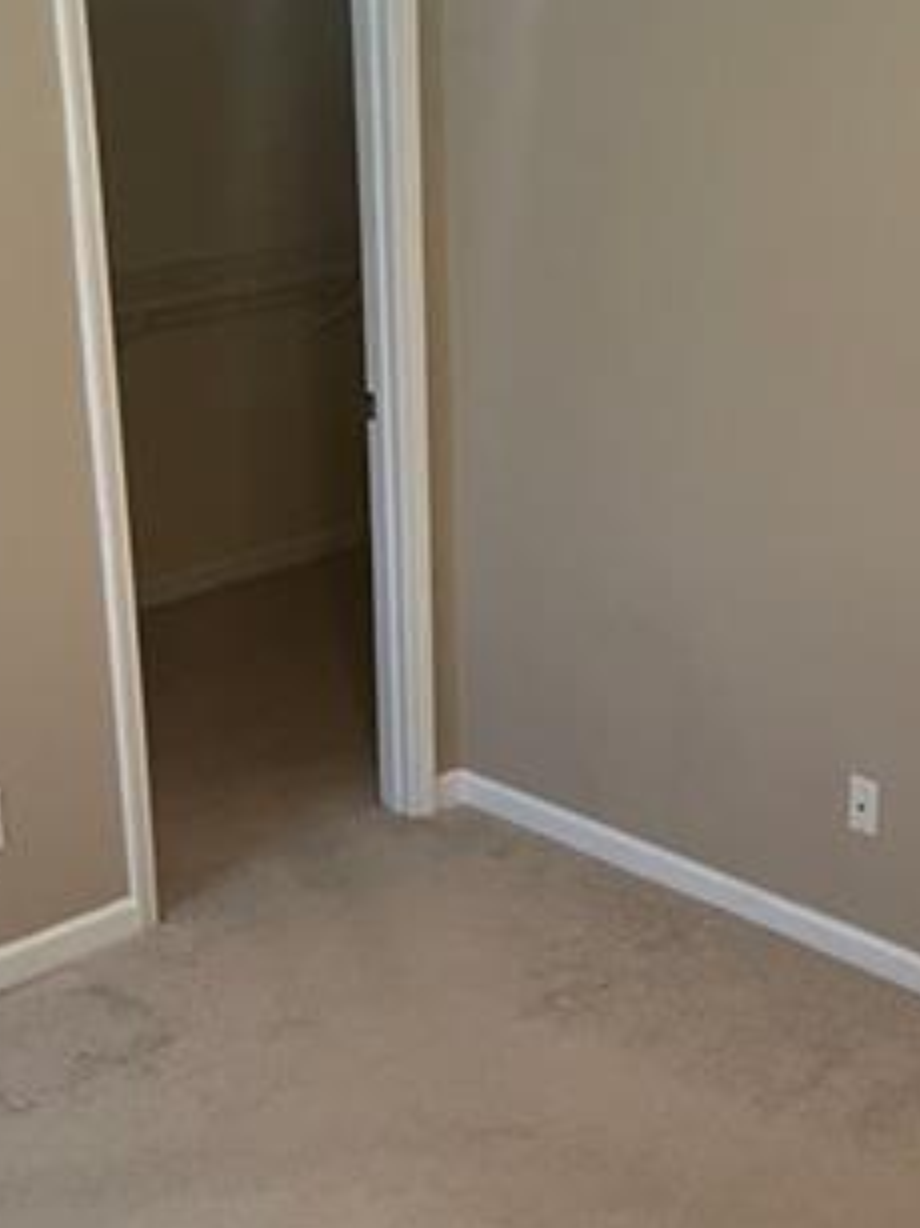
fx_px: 2305
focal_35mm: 65
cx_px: 640
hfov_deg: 22.4
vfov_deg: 29.8
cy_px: 728
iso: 320
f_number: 1.6
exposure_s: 1/60
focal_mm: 4.2
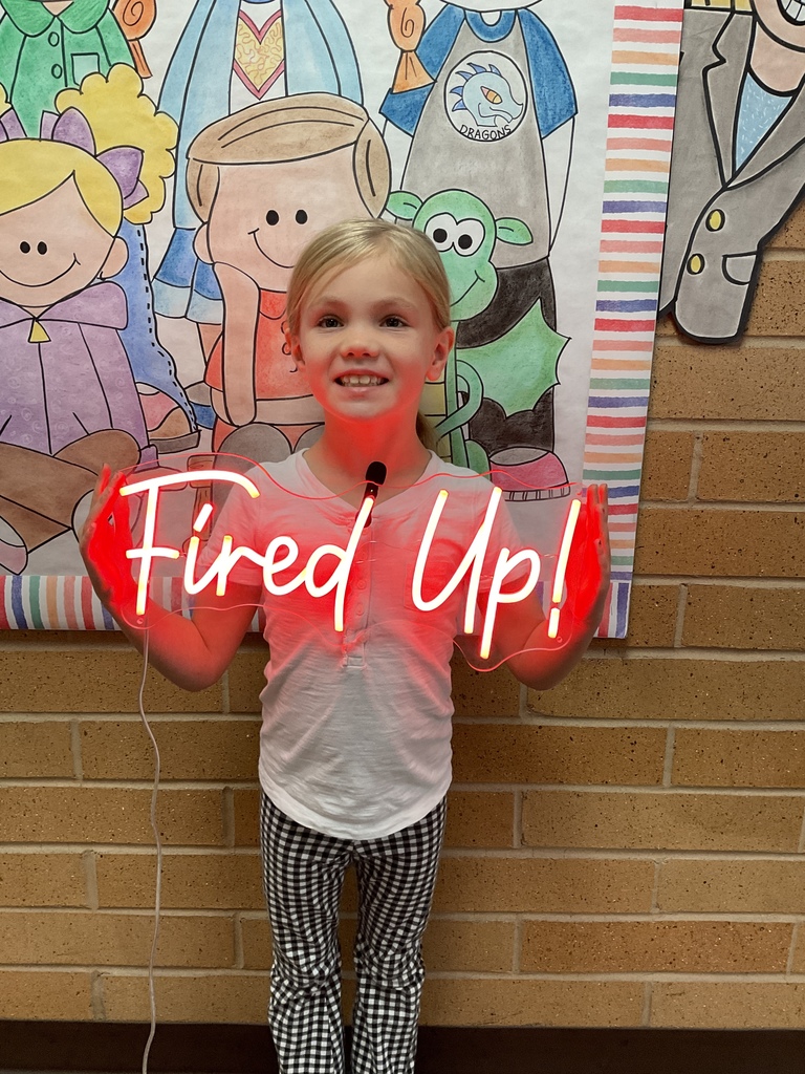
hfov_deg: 48.2
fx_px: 899
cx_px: 402
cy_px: 537
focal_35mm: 29
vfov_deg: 61.7
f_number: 1.8
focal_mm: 3
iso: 125
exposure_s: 1/60
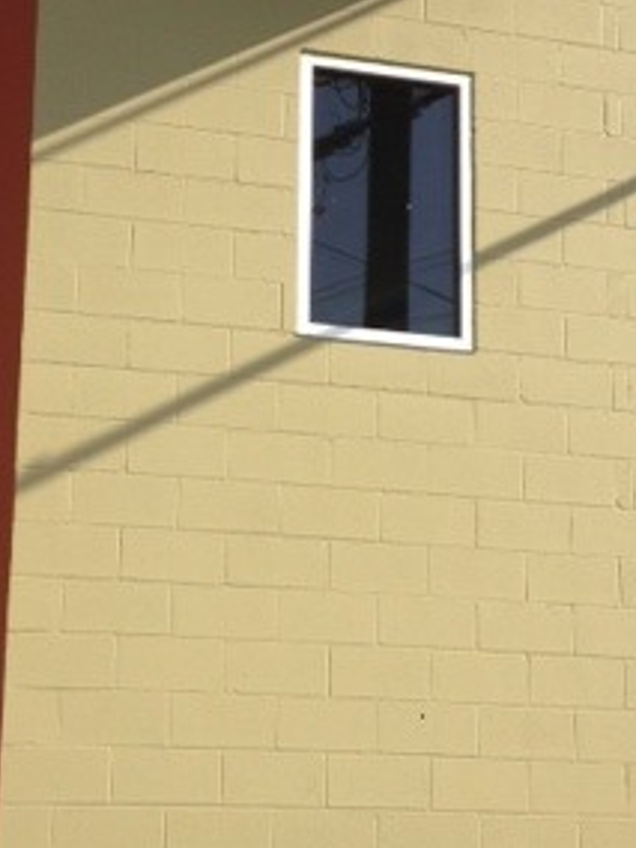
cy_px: 430
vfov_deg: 24.7
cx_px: 308
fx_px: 1935
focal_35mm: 79
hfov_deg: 18.7
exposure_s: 1/1783
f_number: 2.4
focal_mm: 4.28
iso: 50
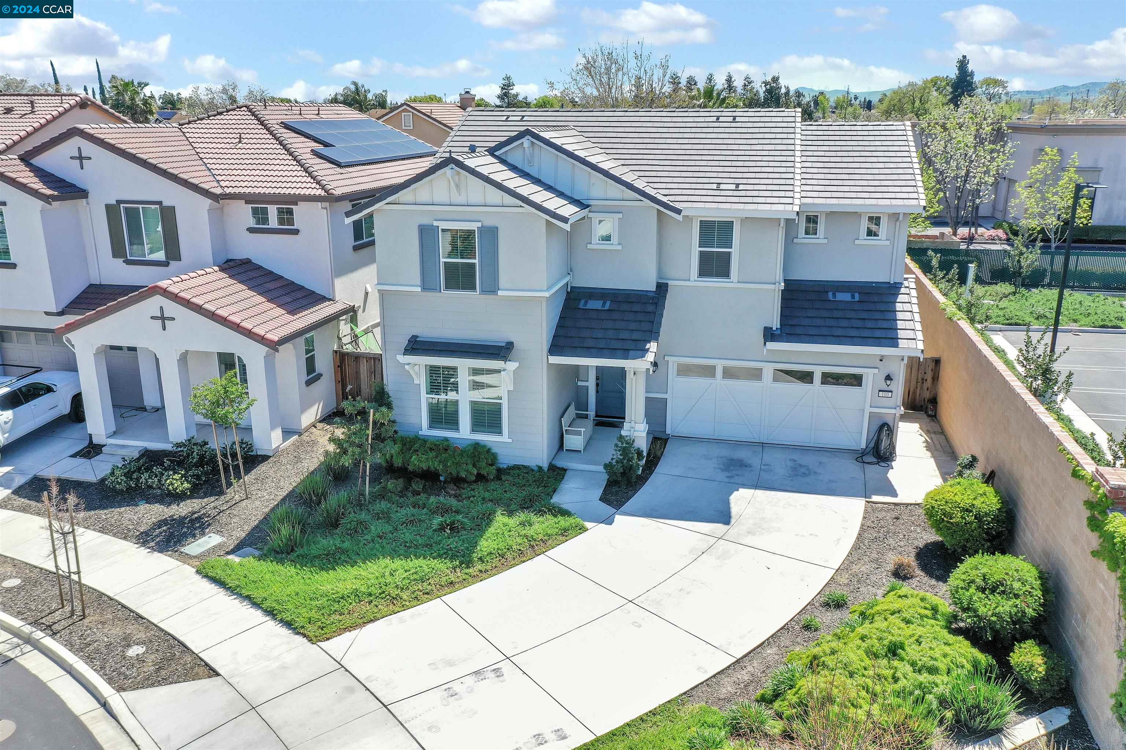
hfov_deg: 65.5
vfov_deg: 46.4
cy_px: 375
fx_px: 876
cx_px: 563
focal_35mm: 28
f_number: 5.6
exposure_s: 1/320
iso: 100
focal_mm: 10.26
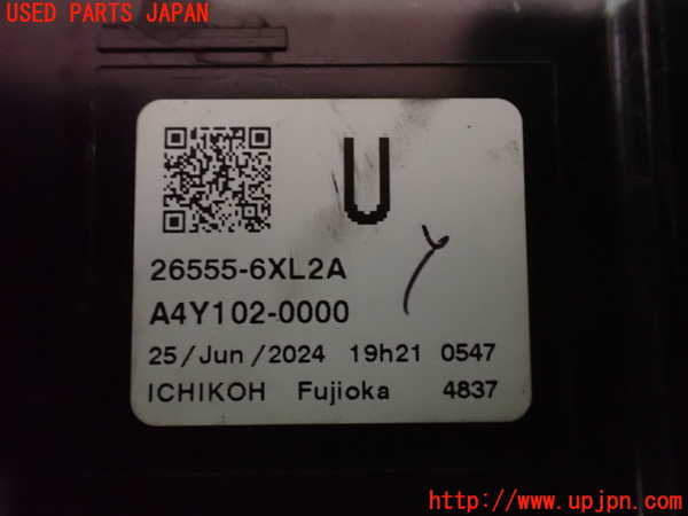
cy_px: 258
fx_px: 596
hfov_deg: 60.0
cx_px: 344
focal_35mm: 30
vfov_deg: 46.8
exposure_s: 1/10
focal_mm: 5.4
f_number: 2.3
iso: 1600
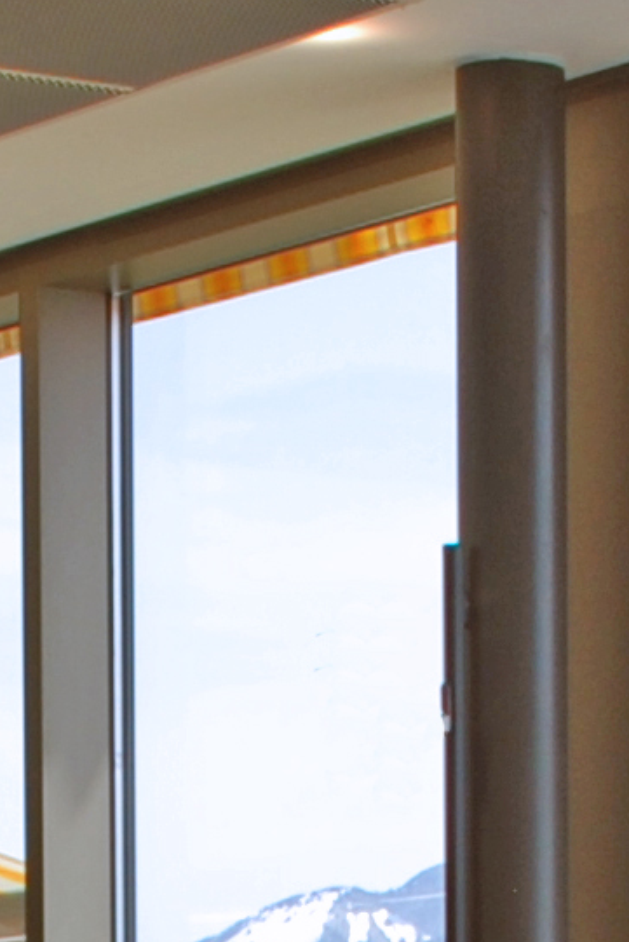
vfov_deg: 9.0
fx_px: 5631
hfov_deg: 6.4
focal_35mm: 215
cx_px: 82
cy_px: 1954
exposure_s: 1/160
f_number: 6.3
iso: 100
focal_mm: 20
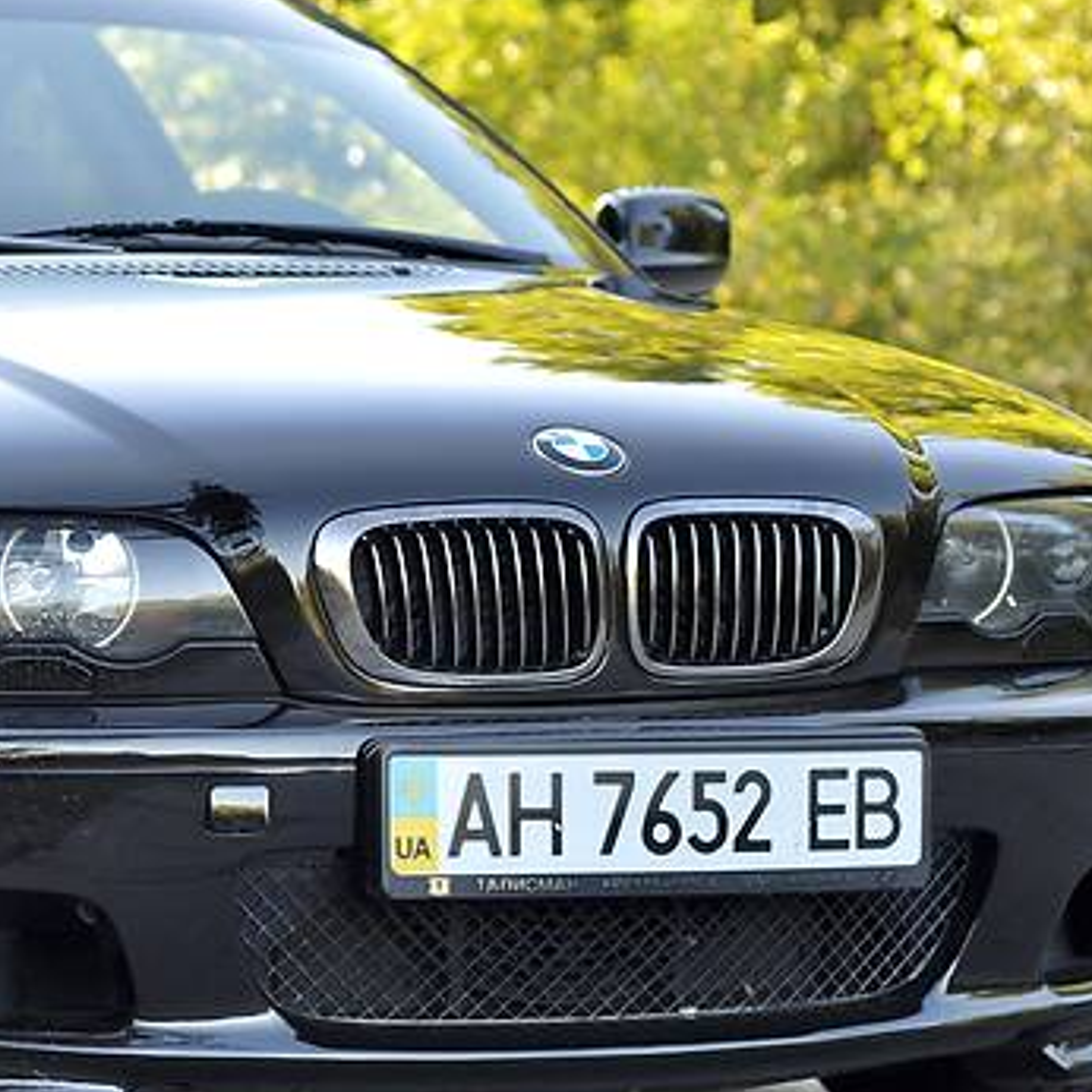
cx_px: 63
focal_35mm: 147
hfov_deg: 11.8
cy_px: 519
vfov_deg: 11.9
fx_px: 5246
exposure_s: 1/160
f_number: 3.2
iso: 200
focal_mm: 50
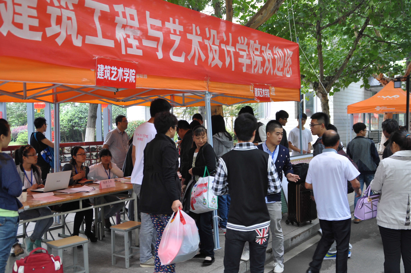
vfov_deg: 35.4
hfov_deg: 51.3
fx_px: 428
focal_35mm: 38
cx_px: 206
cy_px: 136
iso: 400
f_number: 4.5
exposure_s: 1/80
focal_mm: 25
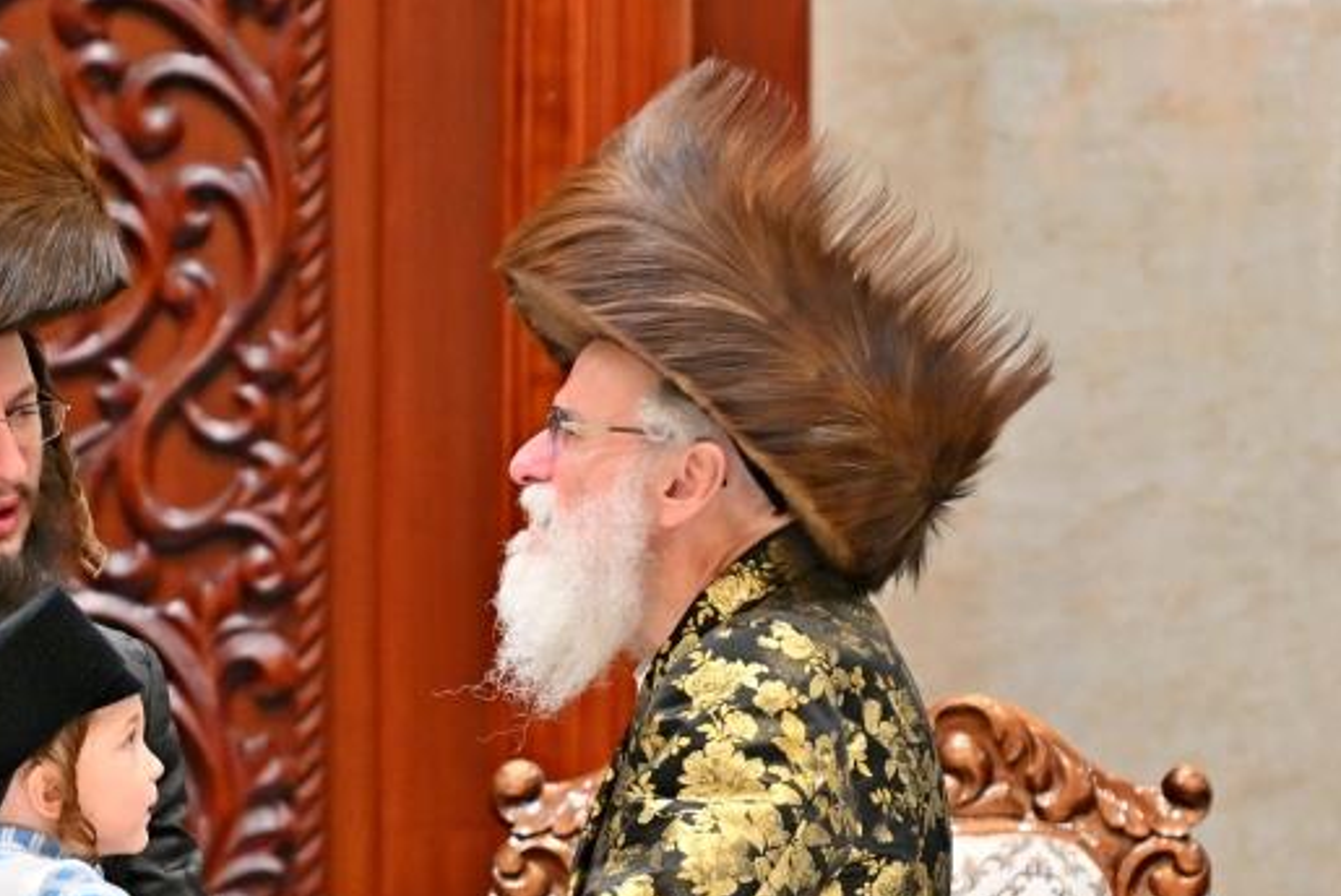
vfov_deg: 2.3
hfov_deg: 3.5
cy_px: 469
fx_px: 22213
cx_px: 352
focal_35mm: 596
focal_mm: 200
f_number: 2.8
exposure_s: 1/320
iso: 250
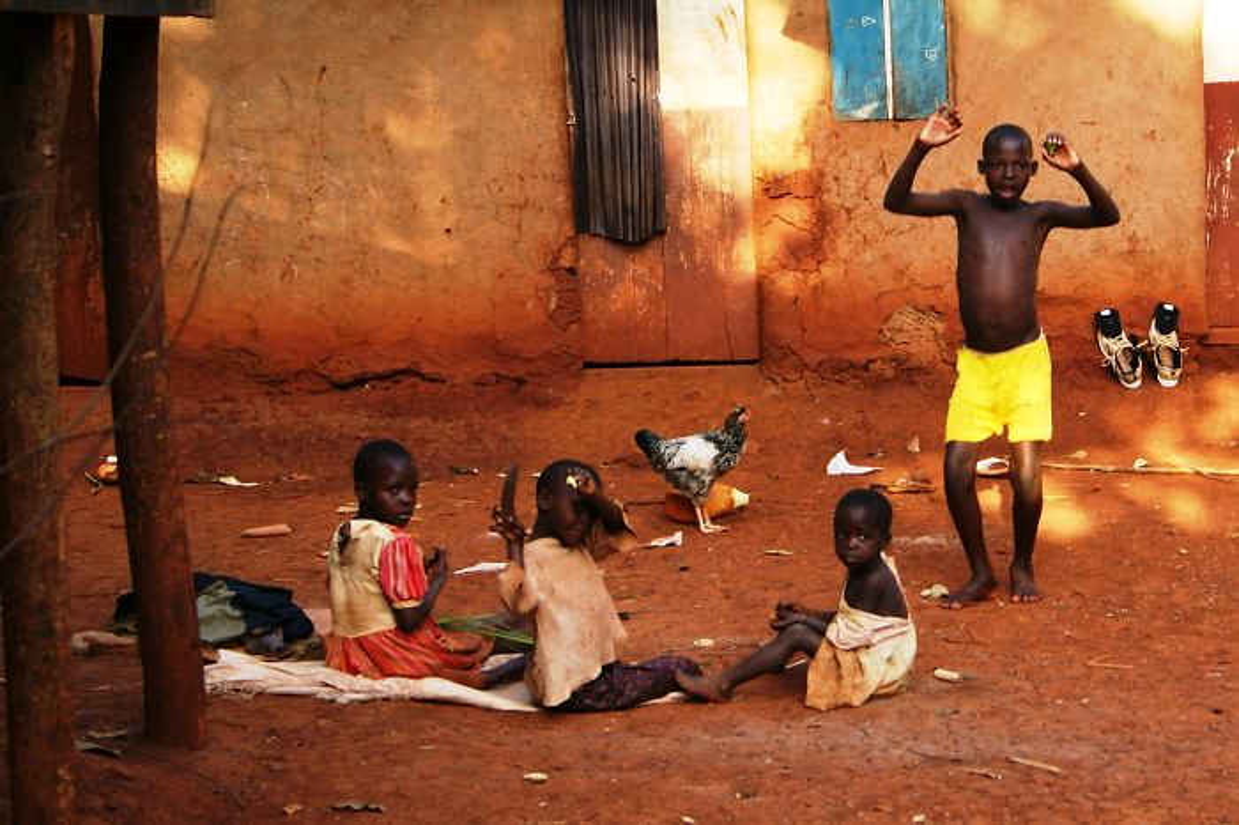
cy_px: 412
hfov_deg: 37.9
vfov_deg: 25.7
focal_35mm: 52
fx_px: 1806
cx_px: 620
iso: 100
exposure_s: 1/60
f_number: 5.6
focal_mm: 35
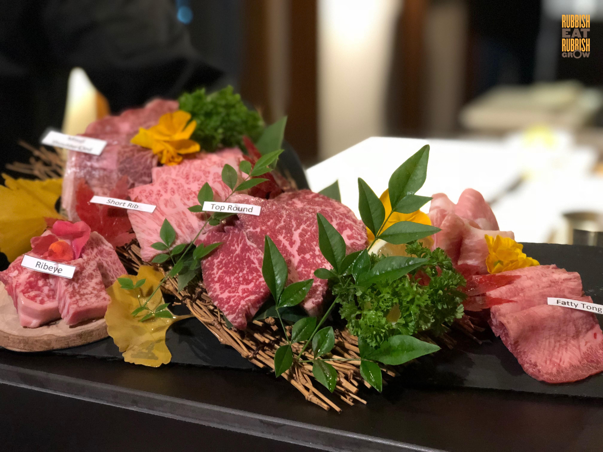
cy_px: 226
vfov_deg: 25.7
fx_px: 993
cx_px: 302
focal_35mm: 57
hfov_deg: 33.8
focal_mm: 6.6
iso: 640
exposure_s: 1/31
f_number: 2.8
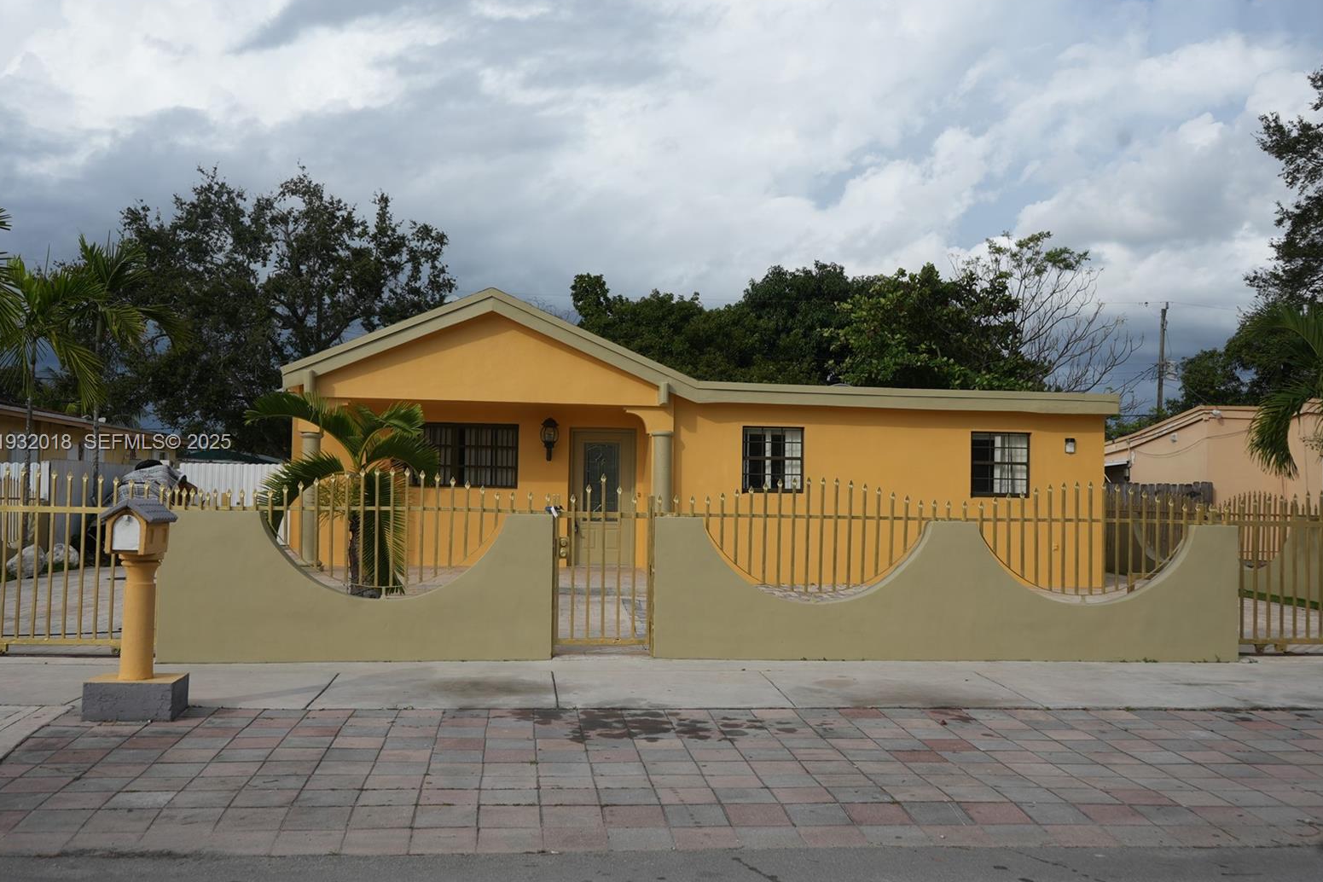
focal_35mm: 32
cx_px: 648
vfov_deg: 41.1
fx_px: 1176
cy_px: 444
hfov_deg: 58.7
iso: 80
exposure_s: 1/500
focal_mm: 31
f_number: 5.6
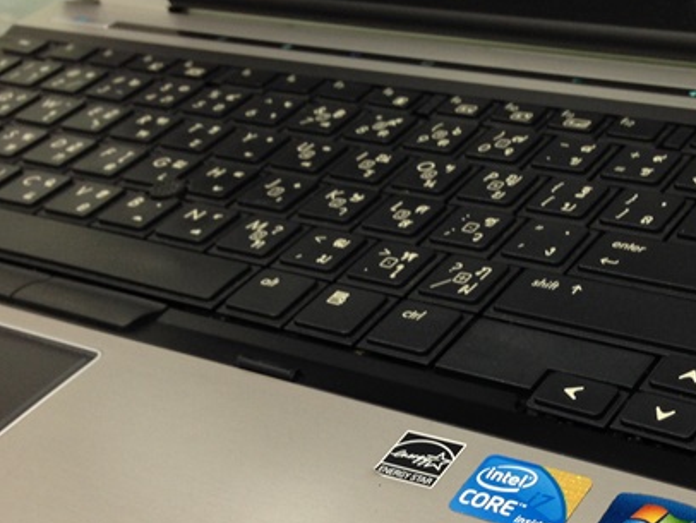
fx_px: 1308
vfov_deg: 22.2
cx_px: 519
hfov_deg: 29.4
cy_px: 444
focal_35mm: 65
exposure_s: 1/20
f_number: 2.4
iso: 64
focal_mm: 4.12
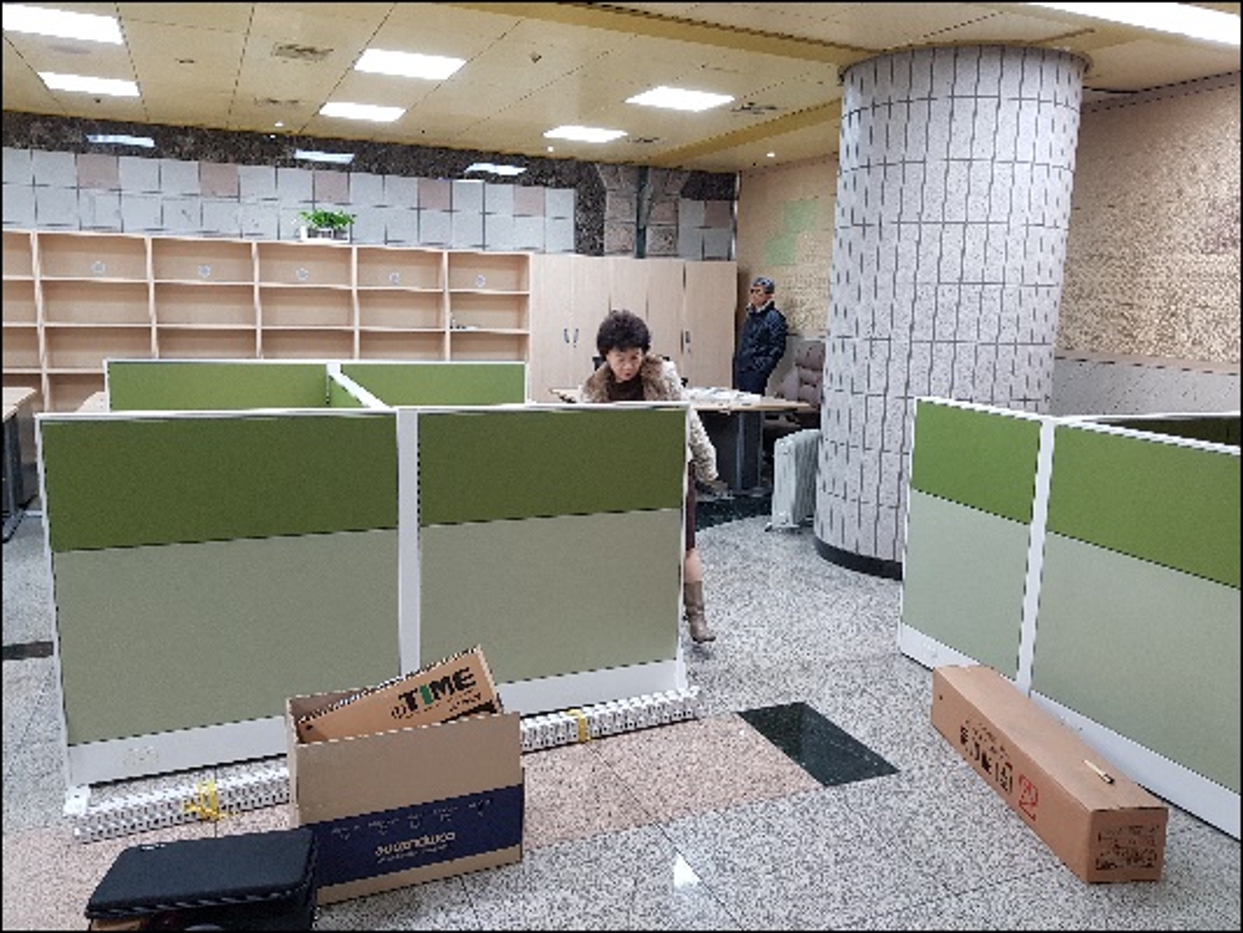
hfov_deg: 67.3
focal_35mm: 26
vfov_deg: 53.1
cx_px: 622
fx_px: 934
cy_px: 466
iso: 125
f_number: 1.7
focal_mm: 4.3
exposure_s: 1/60
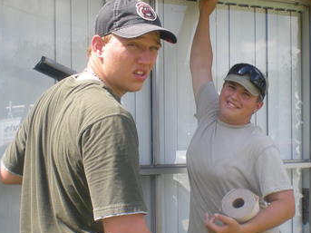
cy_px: 159
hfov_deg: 27.4
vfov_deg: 20.6
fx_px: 638
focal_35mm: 71
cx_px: 164
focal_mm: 6.3
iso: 64
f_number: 4.6
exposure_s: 1/150
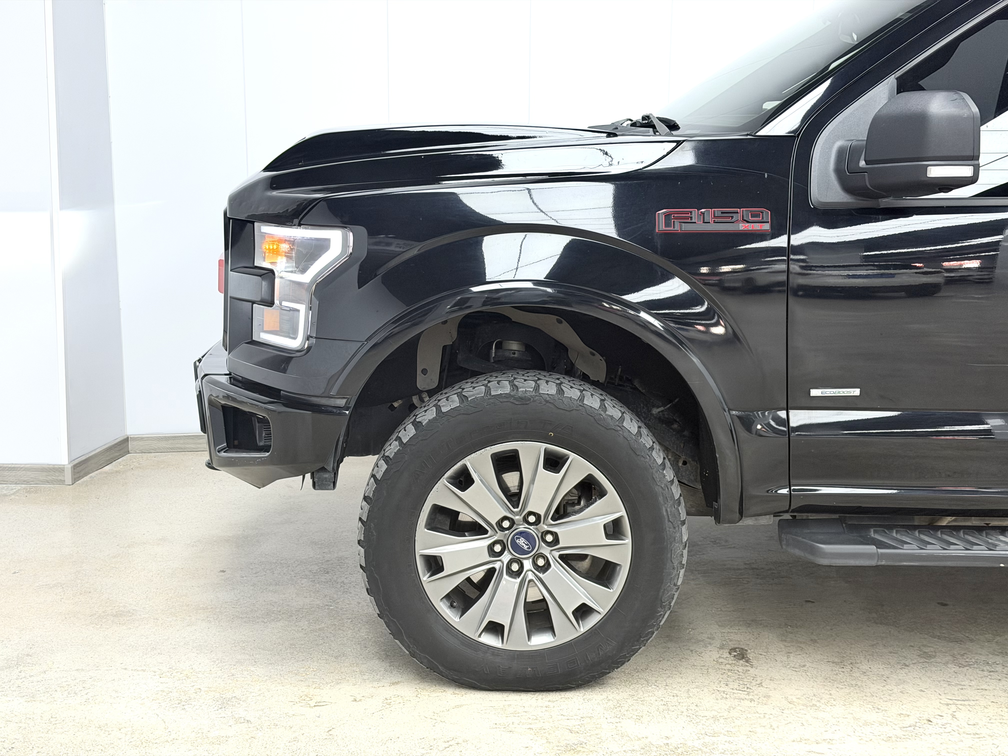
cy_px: 378
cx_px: 504
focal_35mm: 48
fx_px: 1398
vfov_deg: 30.3
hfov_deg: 39.7
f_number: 1.78
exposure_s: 1/100
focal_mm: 6.76
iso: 64
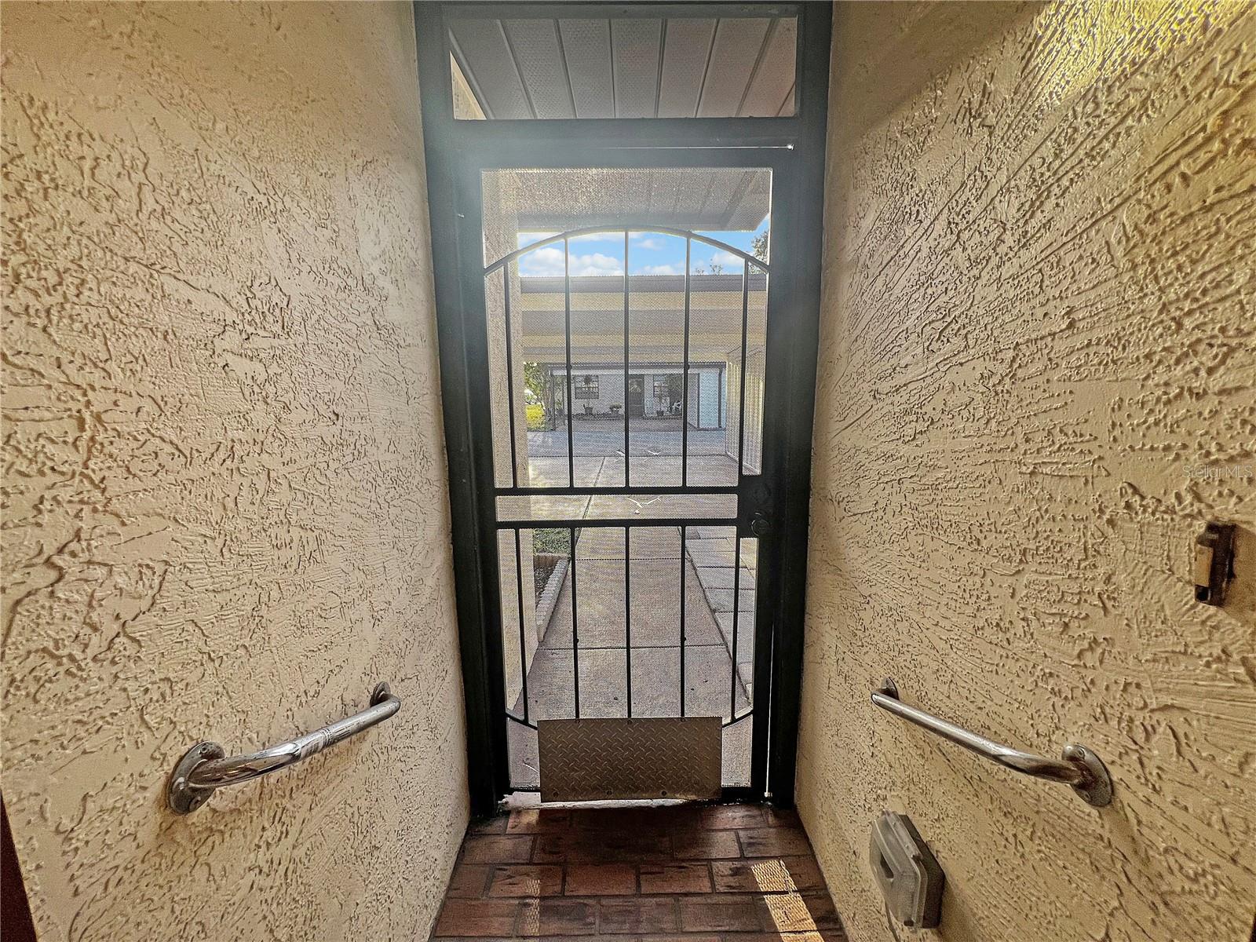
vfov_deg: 89.9
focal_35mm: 13
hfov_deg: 106.2
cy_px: 471
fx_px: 472
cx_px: 628
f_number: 1.8
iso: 40
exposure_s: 1/99
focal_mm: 1.57
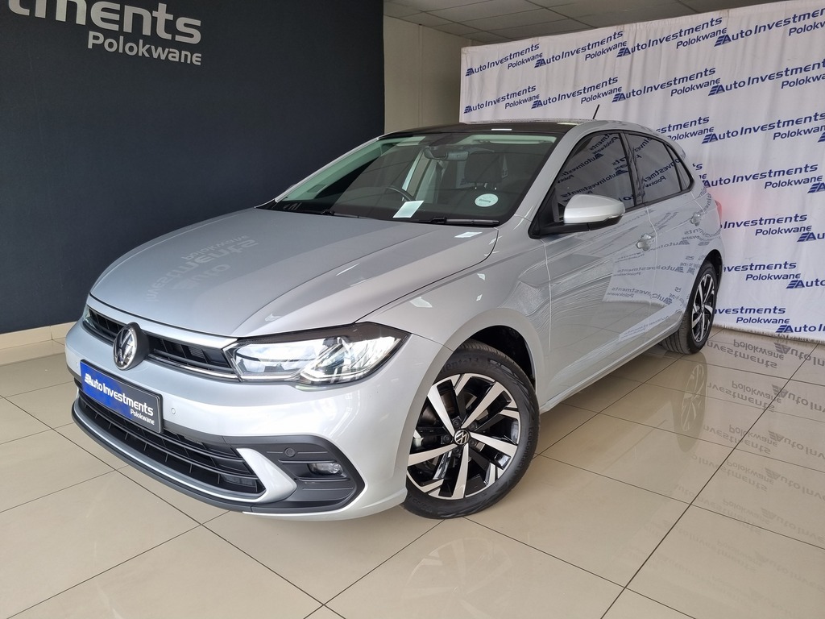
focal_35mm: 26
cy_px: 310
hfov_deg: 67.3
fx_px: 620
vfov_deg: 53.1
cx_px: 412
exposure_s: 1/164
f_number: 1.8
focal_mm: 5.4
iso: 50
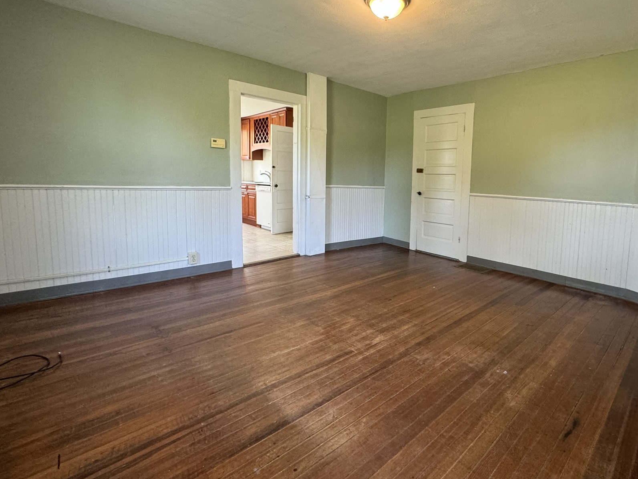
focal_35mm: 18
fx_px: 332
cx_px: 384
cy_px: 209
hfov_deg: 86.6
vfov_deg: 71.3
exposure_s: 1/60
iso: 250
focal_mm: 2.22
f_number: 2.2
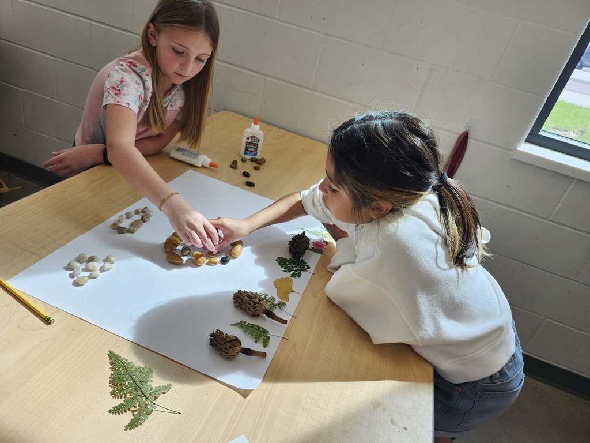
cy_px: 222
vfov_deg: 58.9
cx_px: 295
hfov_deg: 73.9
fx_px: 392
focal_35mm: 23
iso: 32
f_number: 1.8
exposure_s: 1/120
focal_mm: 5.54
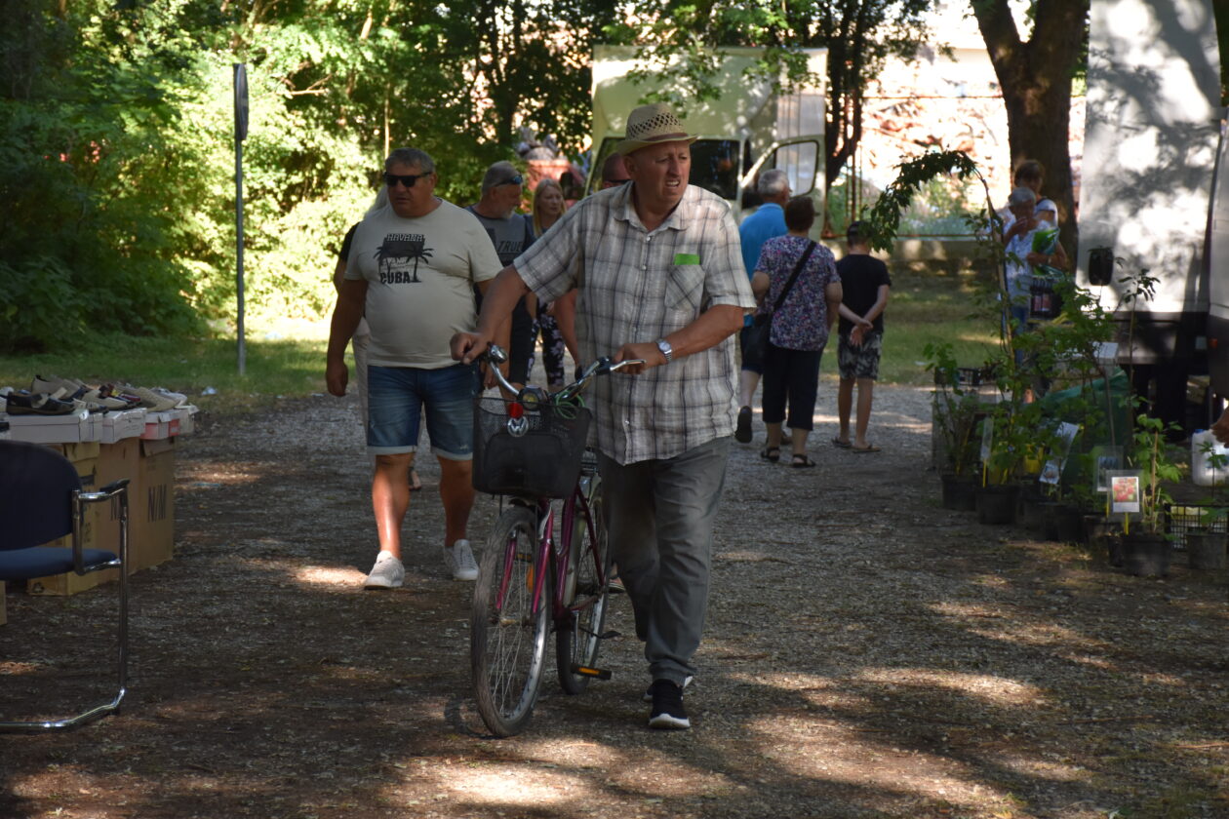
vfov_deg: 11.4
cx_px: 614
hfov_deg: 17.1
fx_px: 4096
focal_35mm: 120
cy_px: 410
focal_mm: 80
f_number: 5.3
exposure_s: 1/250
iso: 640
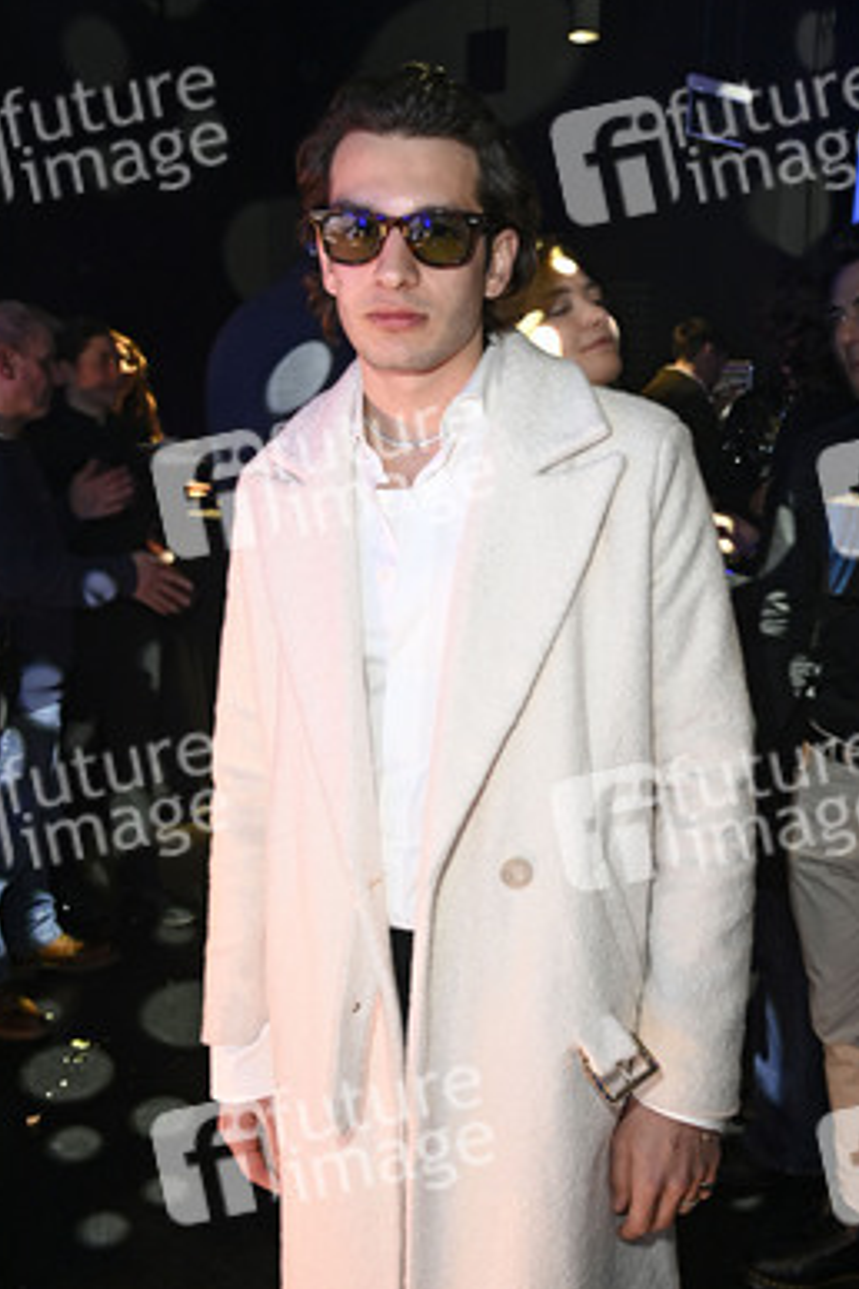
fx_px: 1145
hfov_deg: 41.1
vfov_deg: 58.7
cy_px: 646
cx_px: 420
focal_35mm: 32
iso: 2000
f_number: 5.6
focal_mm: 31
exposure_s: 1/20
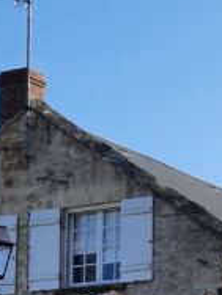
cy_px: 377
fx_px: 1163
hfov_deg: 10.0
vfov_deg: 14.0
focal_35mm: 136
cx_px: 468
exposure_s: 1/951
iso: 40
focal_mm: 4.6
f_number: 2
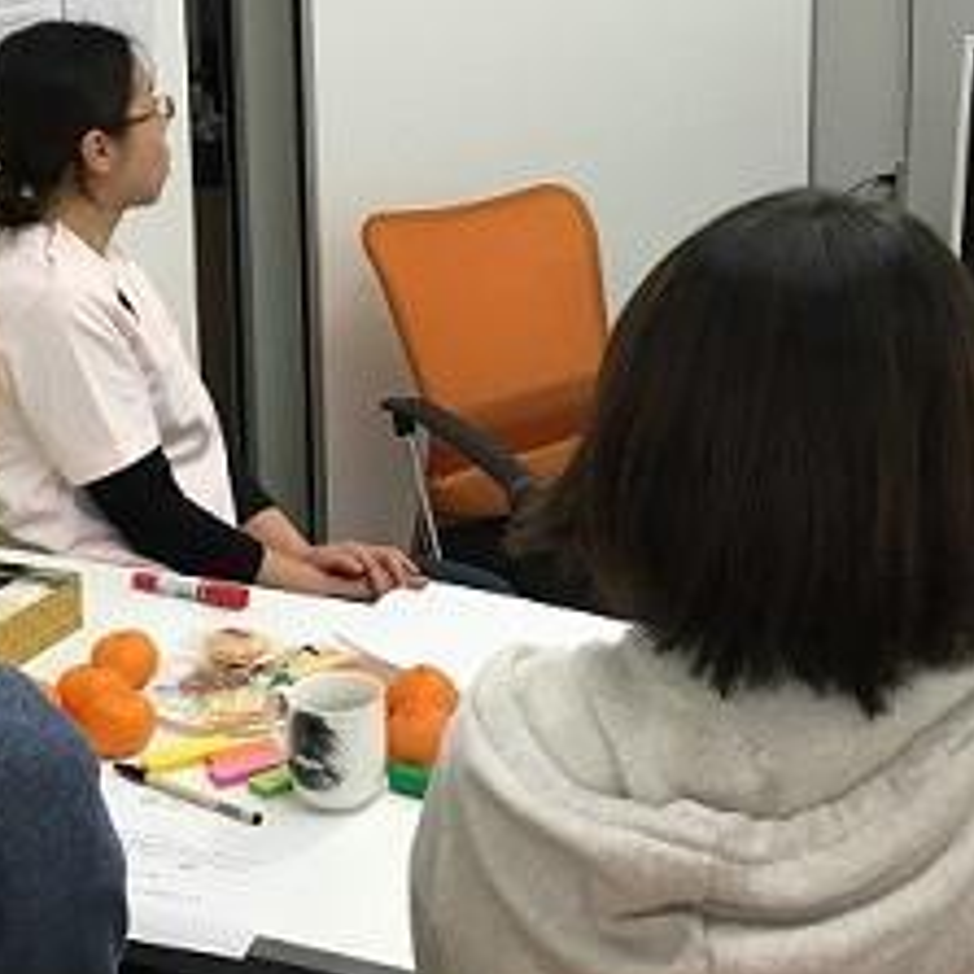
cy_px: 199
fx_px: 2197
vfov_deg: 24.6
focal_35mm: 69
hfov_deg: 25.0
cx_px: 511
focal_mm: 4.15
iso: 25
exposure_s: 1/30
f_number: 2.2
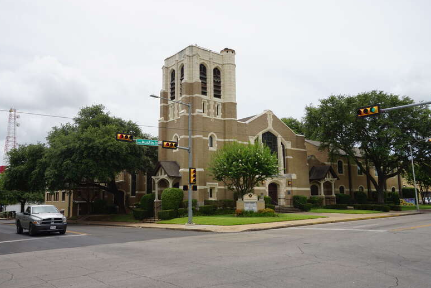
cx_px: 215
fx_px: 371
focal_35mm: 31
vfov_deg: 42.3
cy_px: 146
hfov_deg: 60.3
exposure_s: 1/160
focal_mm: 20
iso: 100
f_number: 11
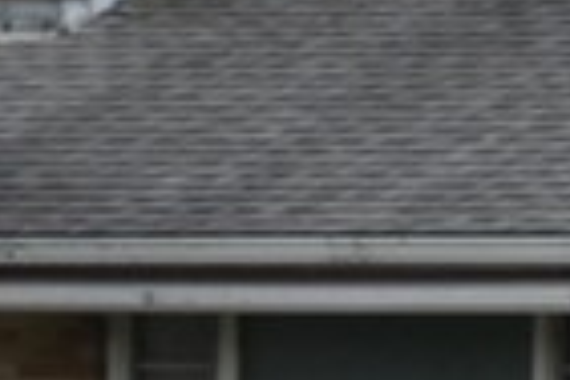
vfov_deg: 3.0
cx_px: 1182
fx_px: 7330
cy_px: 564
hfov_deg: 4.4
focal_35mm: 463
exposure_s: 1/250
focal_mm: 40
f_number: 8
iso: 100
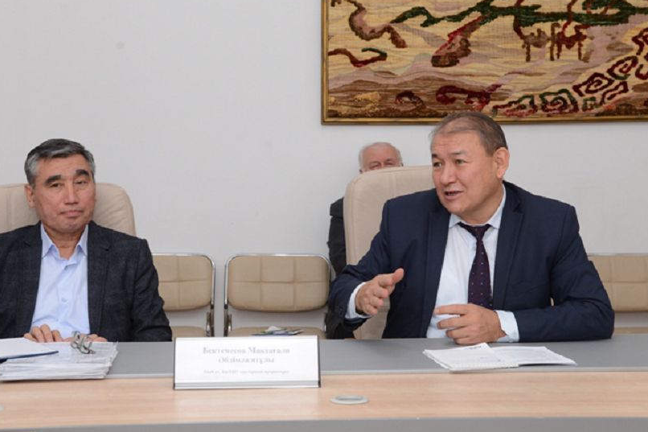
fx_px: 1116
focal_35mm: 62
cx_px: 303
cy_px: 193
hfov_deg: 32.4
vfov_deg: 21.9
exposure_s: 1/200
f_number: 6.3
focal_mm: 50
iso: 1600
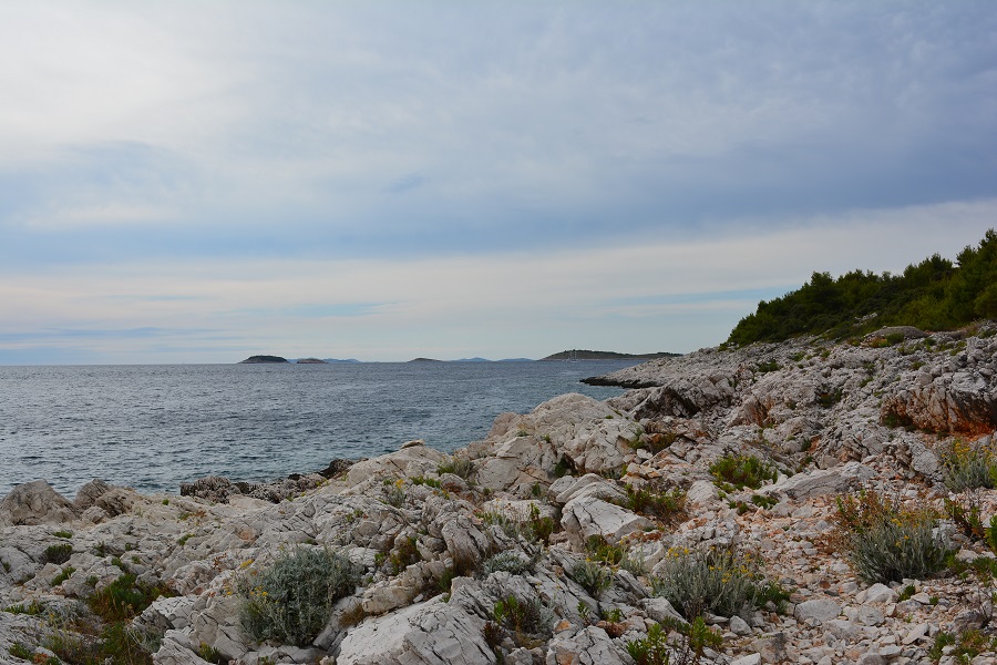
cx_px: 498
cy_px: 332
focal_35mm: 39
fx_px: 1080
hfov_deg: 49.6
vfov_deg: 34.2
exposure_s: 1/200
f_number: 13
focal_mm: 26
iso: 100
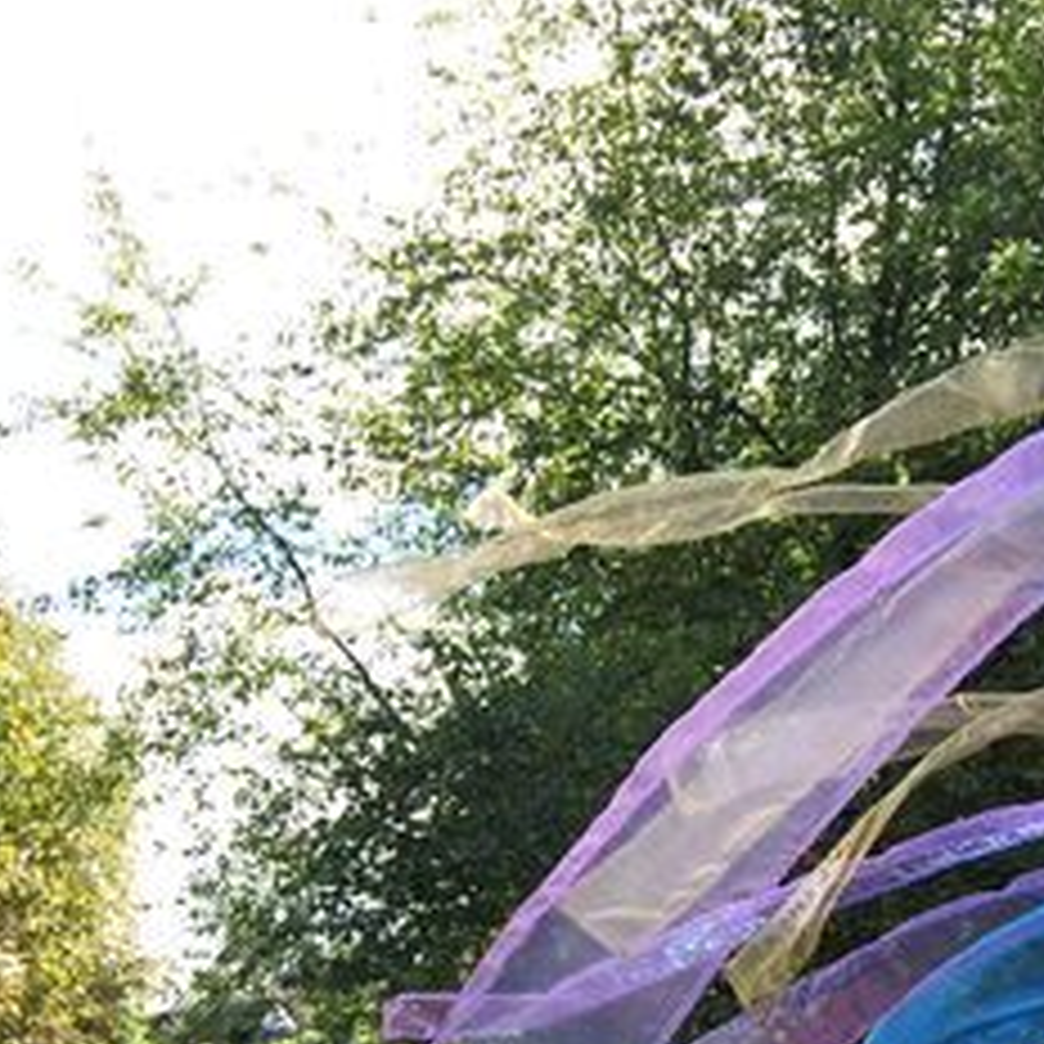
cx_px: 772
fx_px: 3242
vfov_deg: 17.8
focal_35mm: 95
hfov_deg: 18.2
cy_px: 1066
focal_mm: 24
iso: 100
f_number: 5.6
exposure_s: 1/125
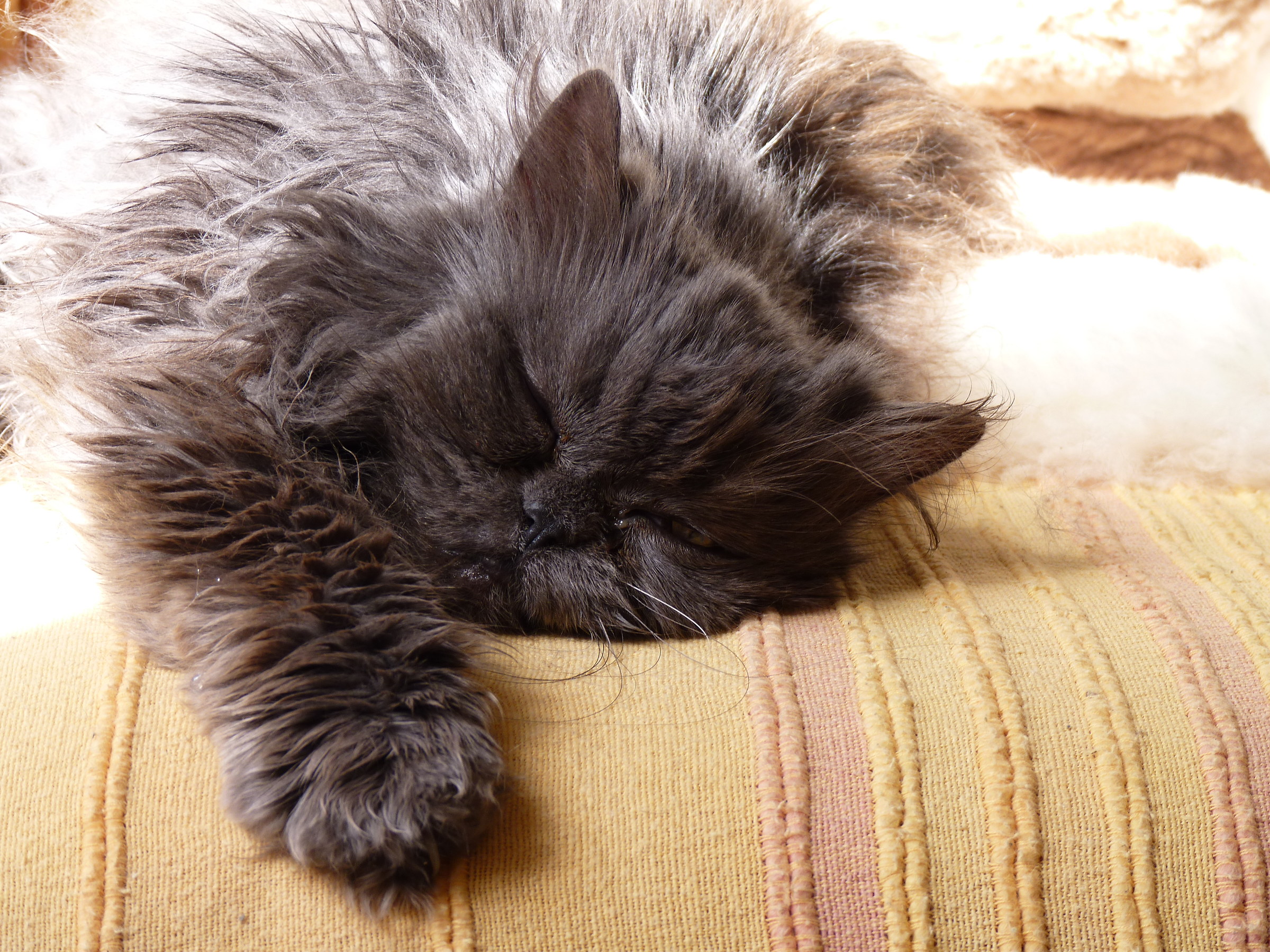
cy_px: 476
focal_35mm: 101
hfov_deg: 19.4
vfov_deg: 14.6
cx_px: 635
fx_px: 3706
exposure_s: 1/100
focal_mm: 18
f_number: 3.6
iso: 80
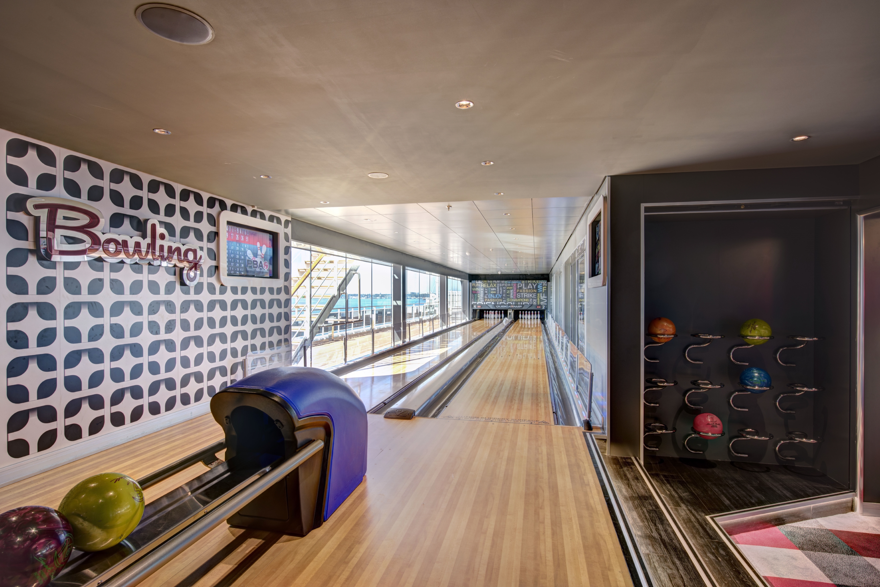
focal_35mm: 18
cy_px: 294
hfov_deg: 90.0
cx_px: 440
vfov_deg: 67.4
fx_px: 440
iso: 100
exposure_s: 1/15
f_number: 11
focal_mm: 18
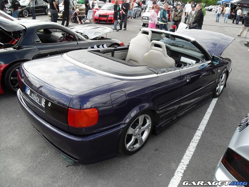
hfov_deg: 63.4
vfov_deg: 49.7
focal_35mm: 28
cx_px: 124
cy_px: 94
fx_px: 201
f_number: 7.1
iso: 80
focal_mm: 6
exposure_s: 1/90
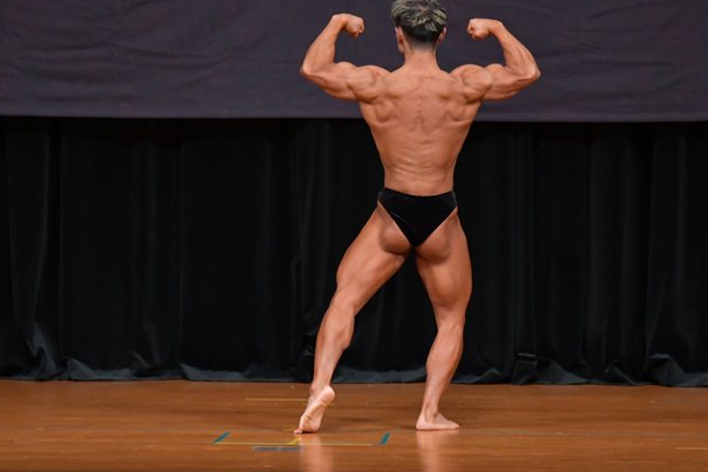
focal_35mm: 315
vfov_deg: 4.4
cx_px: 408
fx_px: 6195
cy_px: 191
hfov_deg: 6.5
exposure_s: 1/400
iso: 4000
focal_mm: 170
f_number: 5.6
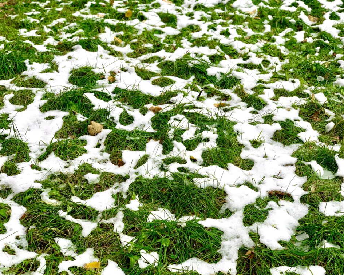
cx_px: 184
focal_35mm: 55
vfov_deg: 27.6
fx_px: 560
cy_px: 138
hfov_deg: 34.1
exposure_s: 1/122
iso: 16
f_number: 2.4
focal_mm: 6
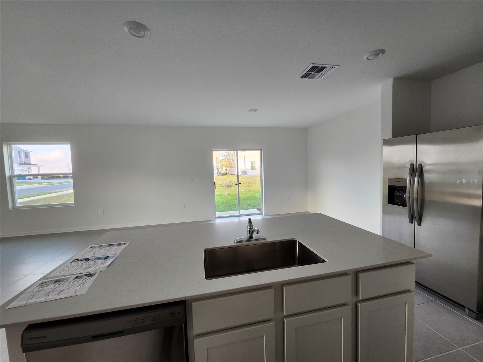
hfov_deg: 106.2
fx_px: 181
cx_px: 242
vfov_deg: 89.9
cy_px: 181
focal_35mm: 13
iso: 160
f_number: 2.2
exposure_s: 1/60
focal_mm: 1.74
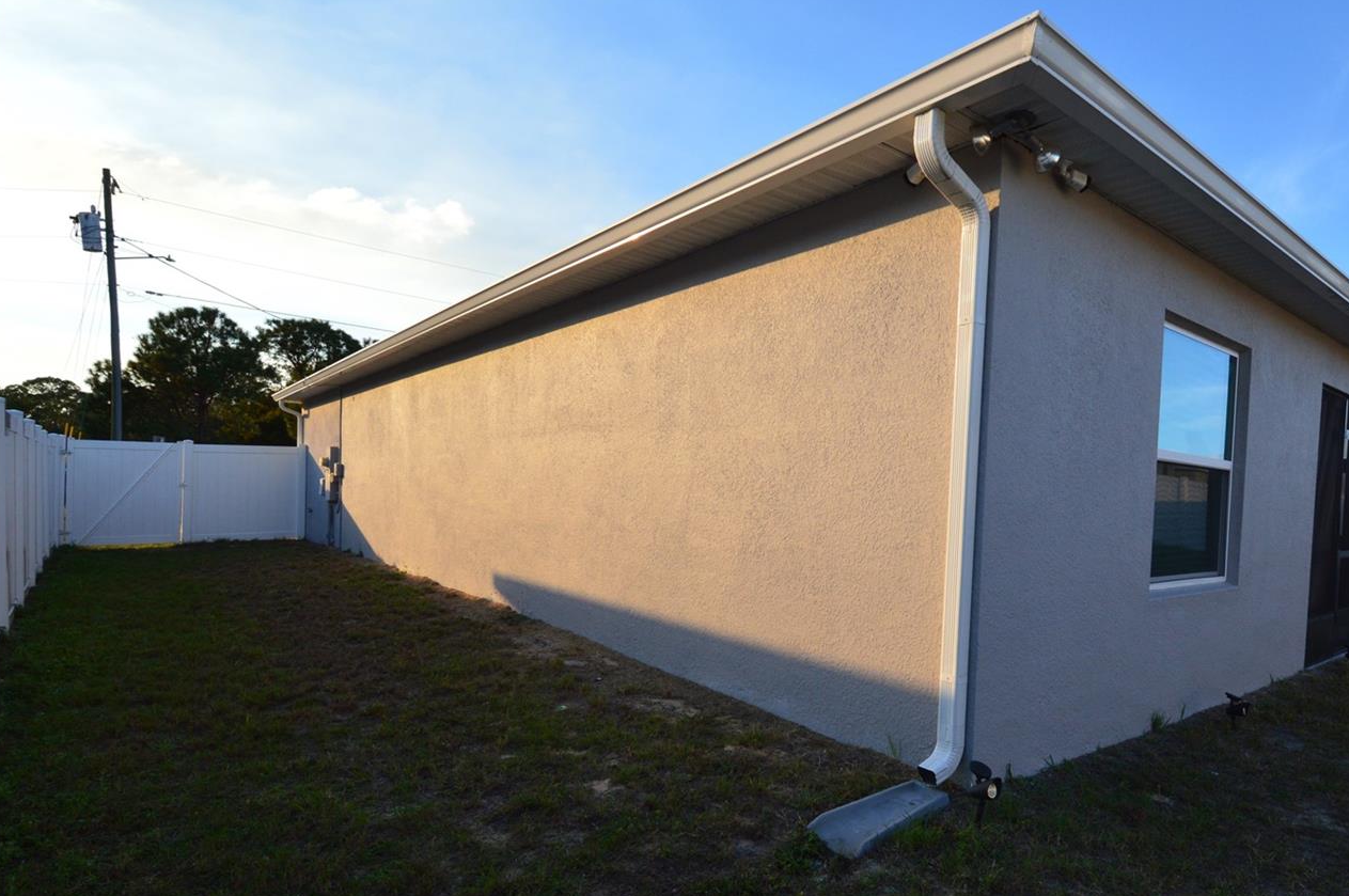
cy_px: 521
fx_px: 711
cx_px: 843
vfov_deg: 64.0
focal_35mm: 19
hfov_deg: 85.3
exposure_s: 1/250
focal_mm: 10
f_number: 10
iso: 400
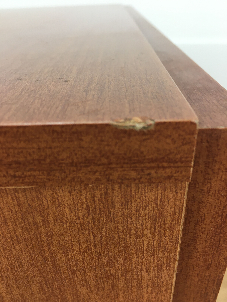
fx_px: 254
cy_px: 151
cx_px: 114
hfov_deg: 48.2
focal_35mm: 29
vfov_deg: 61.7
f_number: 2.2
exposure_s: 1/33
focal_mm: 4.15
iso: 64
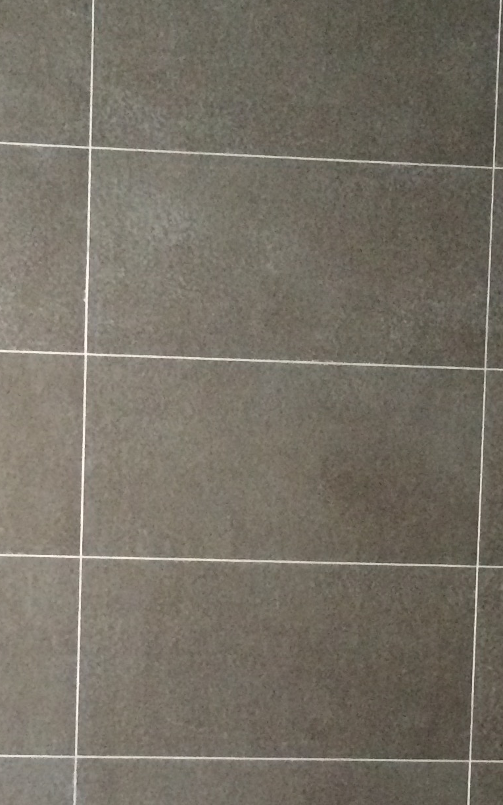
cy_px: 549
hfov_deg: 15.9
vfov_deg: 25.1
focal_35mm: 82
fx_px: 1799
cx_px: 307
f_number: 2.2
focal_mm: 4.15
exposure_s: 1/15
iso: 400
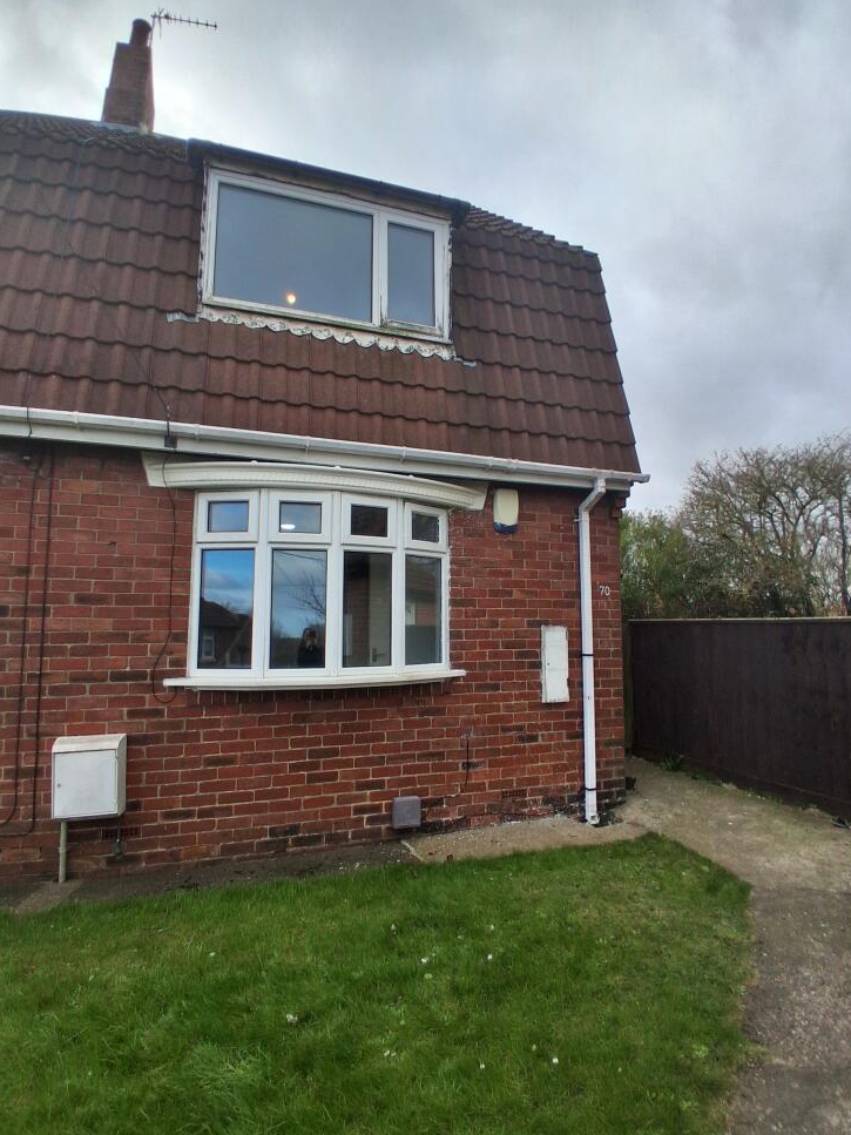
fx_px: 590
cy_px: 552
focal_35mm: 18
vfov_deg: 87.7
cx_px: 437
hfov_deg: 71.6
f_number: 2.2
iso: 50
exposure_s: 1/1449
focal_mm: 1.4
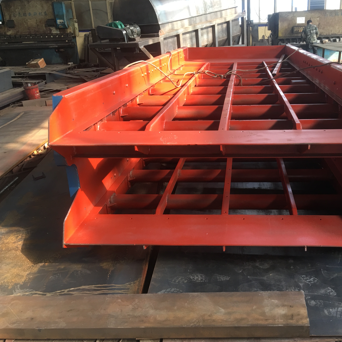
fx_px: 391
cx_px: 219
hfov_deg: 46.7
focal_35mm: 35
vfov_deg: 47.2
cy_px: 169
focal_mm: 4.15
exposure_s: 1/33
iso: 32
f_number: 2.2
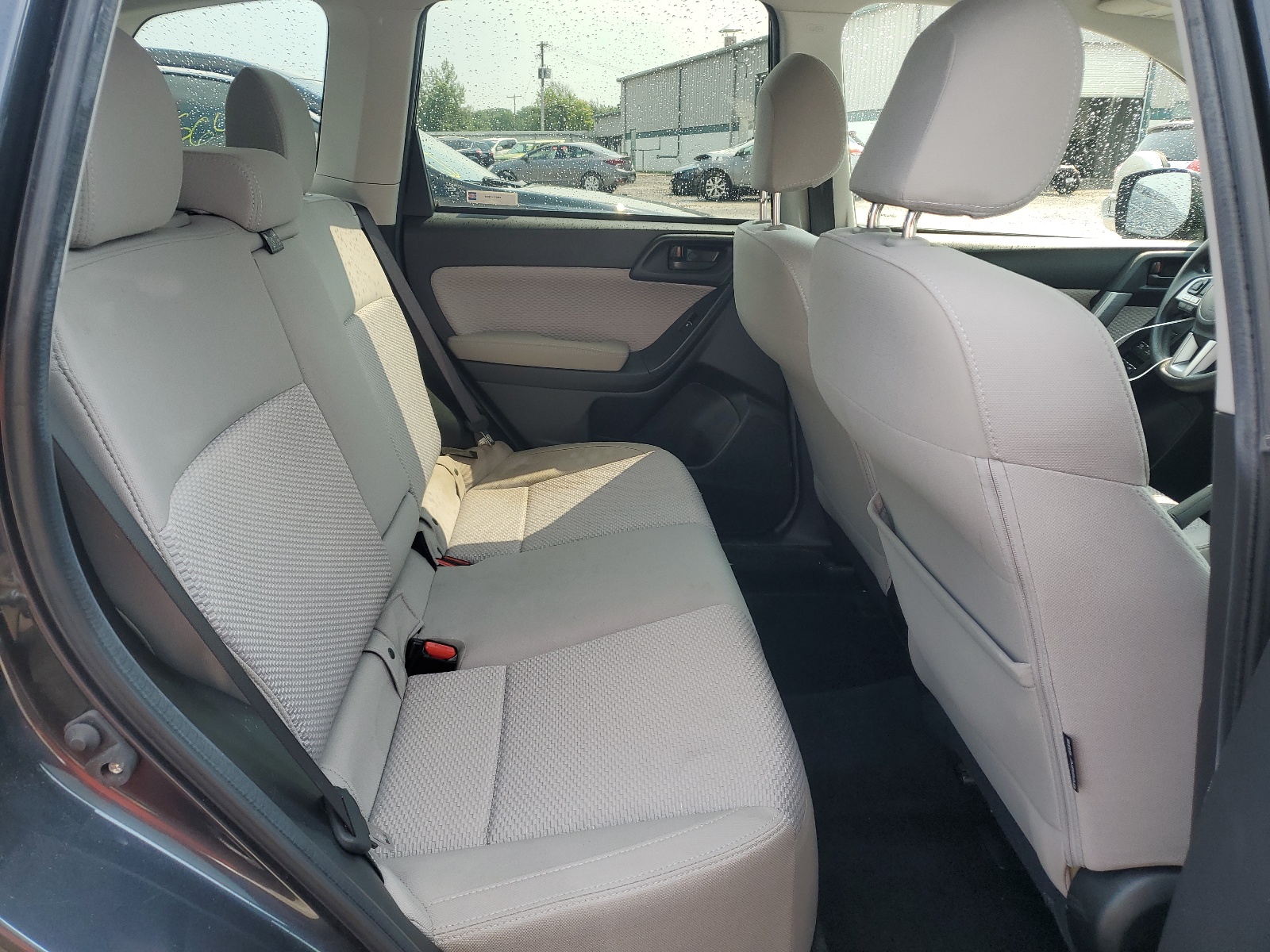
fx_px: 954
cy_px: 476
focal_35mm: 26
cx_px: 635
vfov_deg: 53.1
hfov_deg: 67.3
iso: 50
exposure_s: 1/500
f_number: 1.5
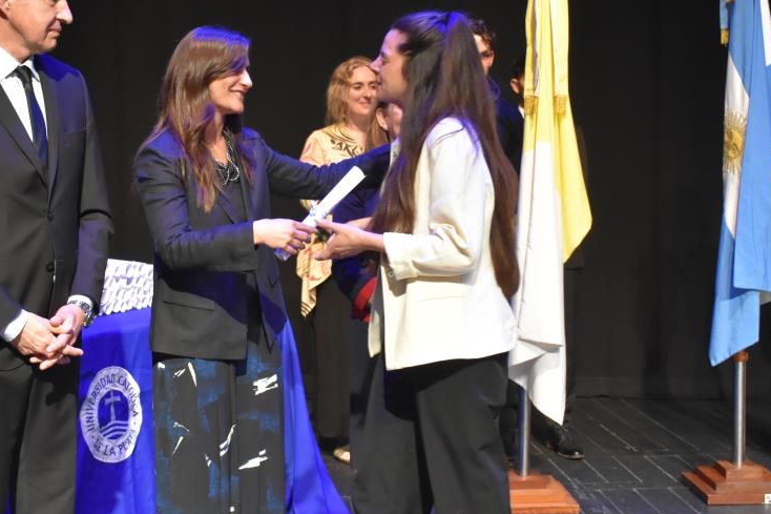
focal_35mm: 67
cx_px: 358
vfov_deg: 20.3
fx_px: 1435
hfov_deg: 30.1
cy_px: 256
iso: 3200
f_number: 5
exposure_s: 1/100
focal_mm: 32
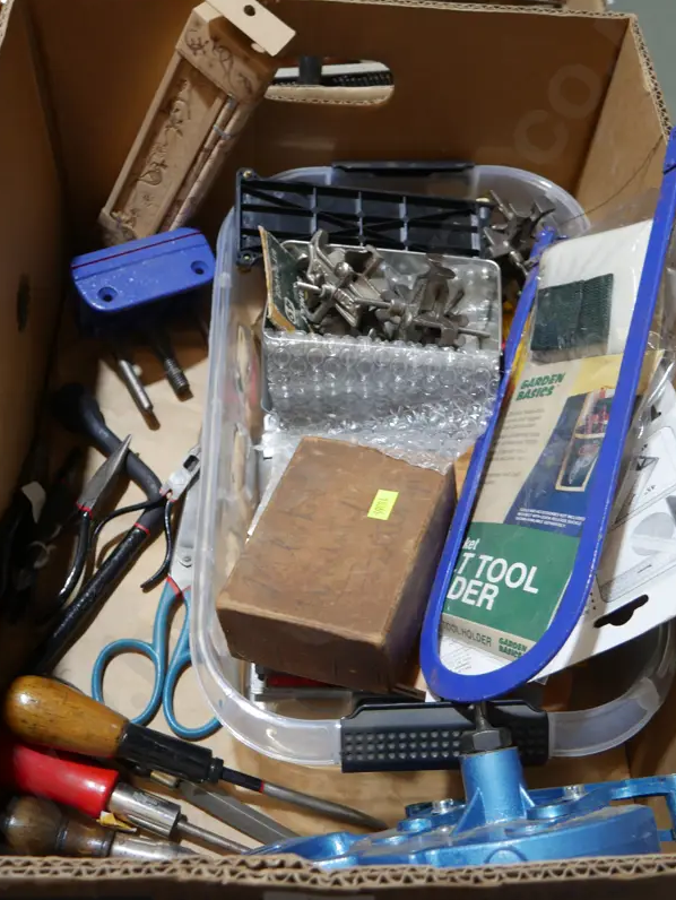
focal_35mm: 36
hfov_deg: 39.7
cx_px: 323
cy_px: 425
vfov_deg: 51.3
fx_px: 936
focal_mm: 14
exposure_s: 1/60
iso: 250
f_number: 3.5
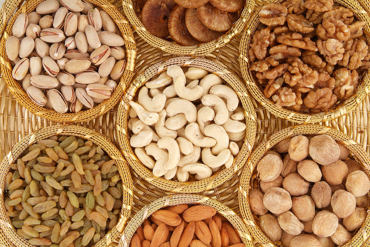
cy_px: 124
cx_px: 185
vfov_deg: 18.2
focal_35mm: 75
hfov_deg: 27.0
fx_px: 772
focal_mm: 50
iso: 100
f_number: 16
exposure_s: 1/125
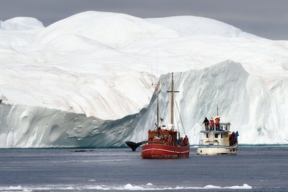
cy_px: 96
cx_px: 144
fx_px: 2240
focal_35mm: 280
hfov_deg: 7.4
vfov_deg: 4.9
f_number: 11
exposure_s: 1/250
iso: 200
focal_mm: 280
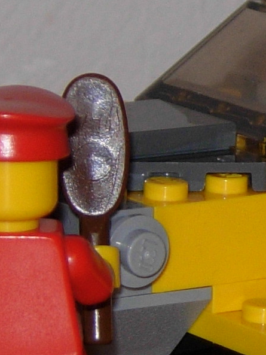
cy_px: 192
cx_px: 597
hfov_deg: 4.3
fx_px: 3493
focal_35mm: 341
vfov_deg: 5.8
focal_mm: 12.9
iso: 50
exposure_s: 1/45.2
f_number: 3.5
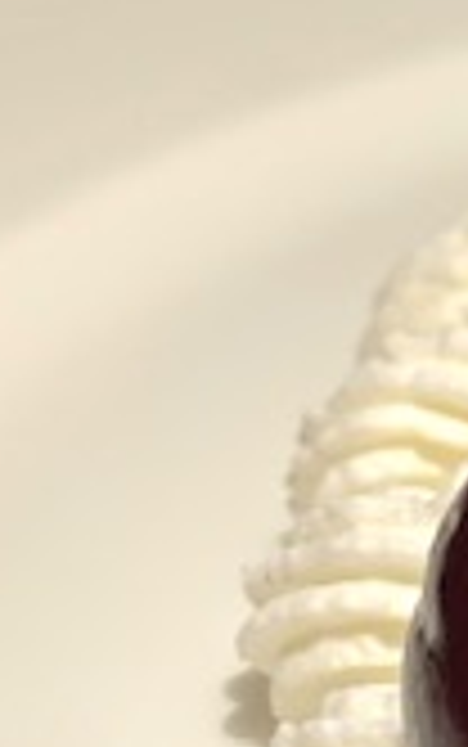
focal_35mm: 106
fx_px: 2159
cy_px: 378
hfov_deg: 10.3
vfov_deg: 19.6
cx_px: 1206
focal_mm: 4.25
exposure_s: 1/60
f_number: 1.8
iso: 200
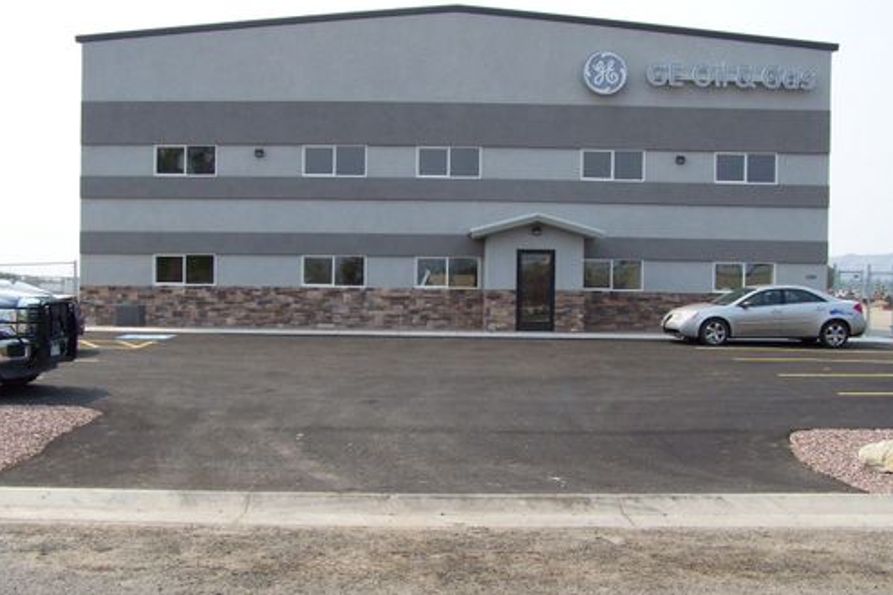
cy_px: 332
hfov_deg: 48.5
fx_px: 992
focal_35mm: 40
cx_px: 445
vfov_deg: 33.3
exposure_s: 1/1000
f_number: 4
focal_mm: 6.3
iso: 160
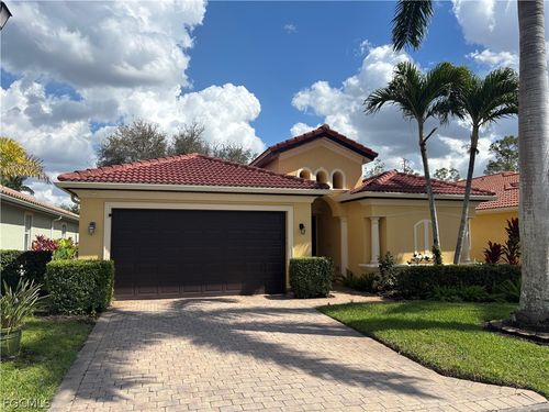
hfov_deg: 67.3
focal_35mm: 26
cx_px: 274
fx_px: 412
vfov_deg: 53.1
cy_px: 206
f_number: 1.6
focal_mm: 5.96
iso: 50
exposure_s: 1/4630
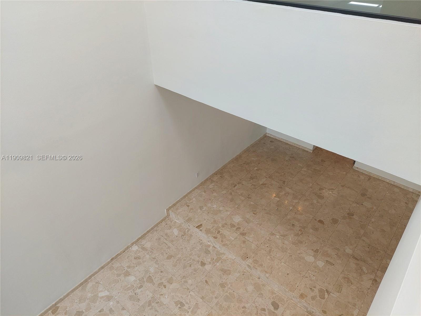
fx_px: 292
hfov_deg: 71.6
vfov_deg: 56.8
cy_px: 158
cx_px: 210
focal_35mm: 24
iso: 50
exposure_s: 1/120
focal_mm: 5.23
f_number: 1.8
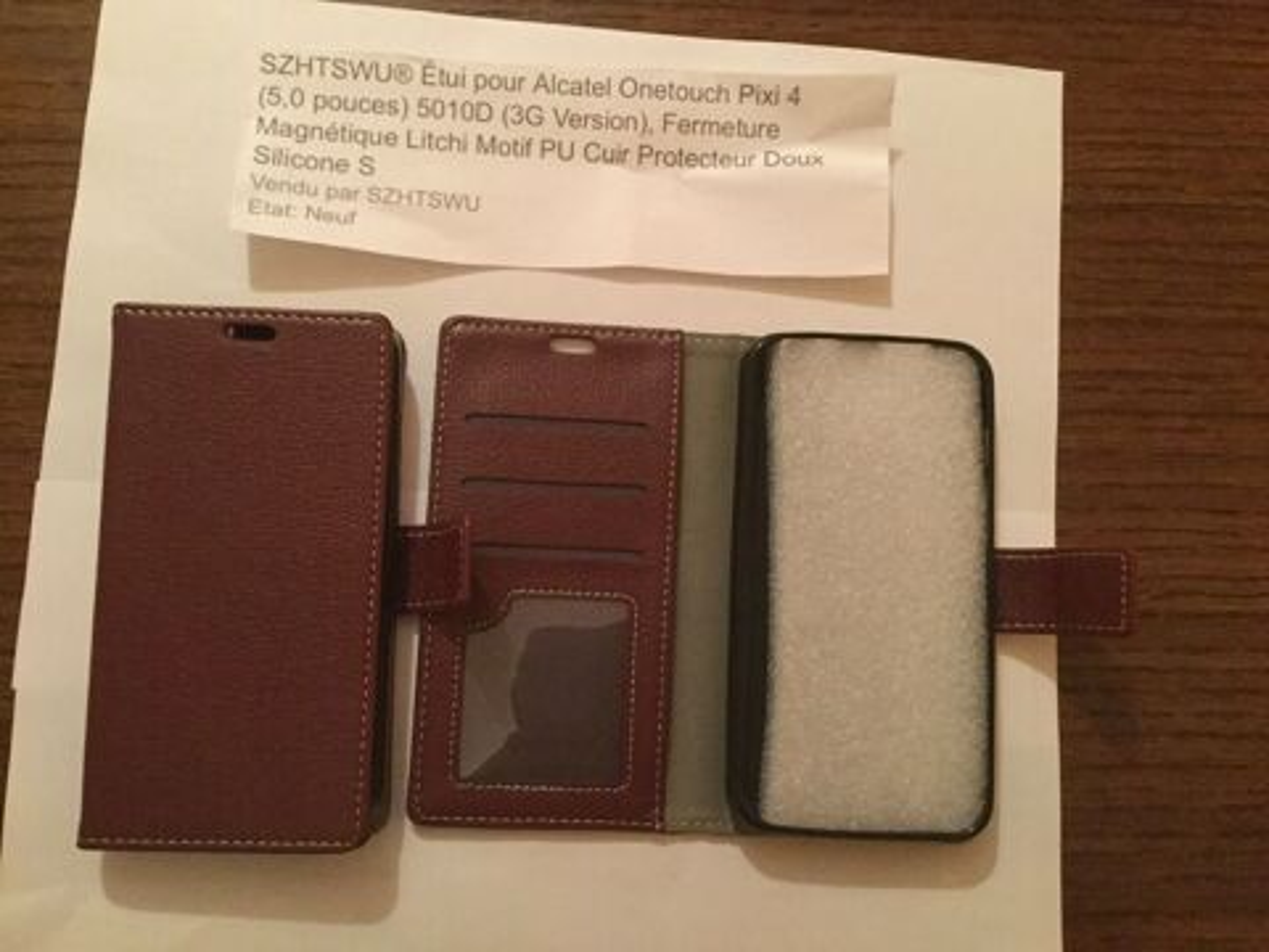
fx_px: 1136
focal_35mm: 31
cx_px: 634
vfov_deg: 45.4
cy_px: 476
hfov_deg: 58.4
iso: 320
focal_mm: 3.3
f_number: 2.4
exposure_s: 1/17
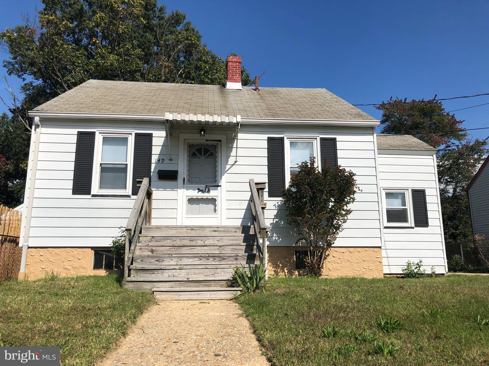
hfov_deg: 63.4
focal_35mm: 28
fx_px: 396
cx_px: 244
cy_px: 183
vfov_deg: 49.7
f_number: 1.8
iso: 20
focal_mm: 3.99
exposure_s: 1/4049
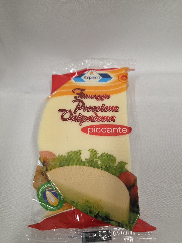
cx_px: 91
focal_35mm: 23
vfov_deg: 73.9
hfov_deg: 58.9
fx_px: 161
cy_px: 122
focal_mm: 6.3
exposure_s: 1/101
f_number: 1.7
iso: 400
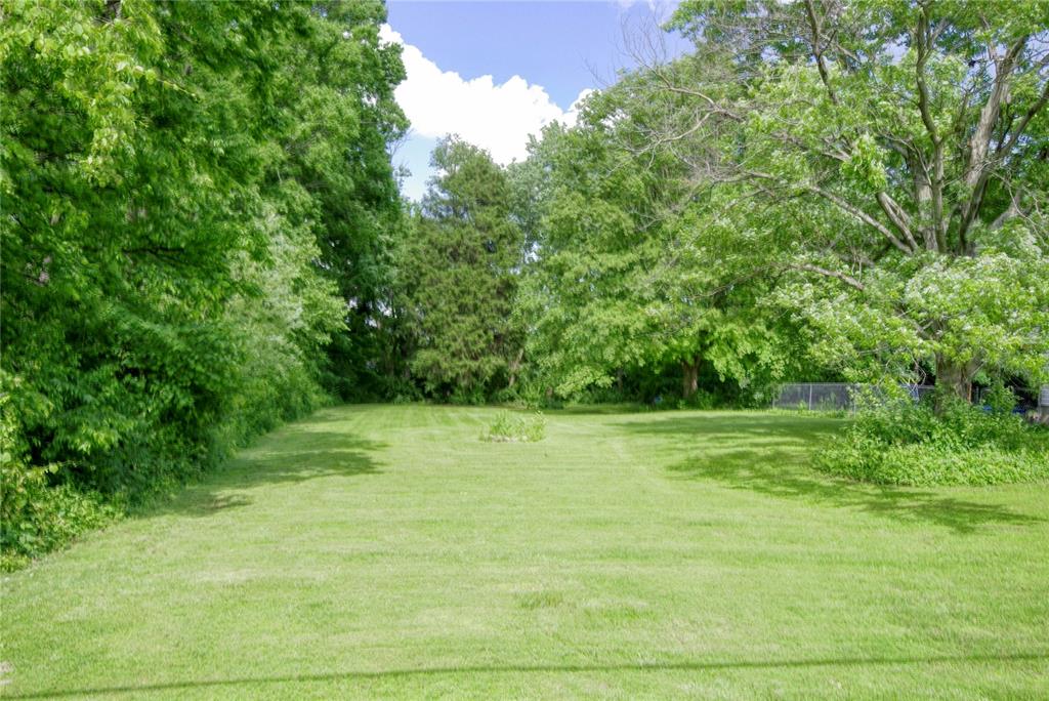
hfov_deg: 65.4
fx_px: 816
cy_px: 350
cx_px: 524
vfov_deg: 46.5
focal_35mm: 28
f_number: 9.5
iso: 200
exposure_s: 1/30
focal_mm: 19
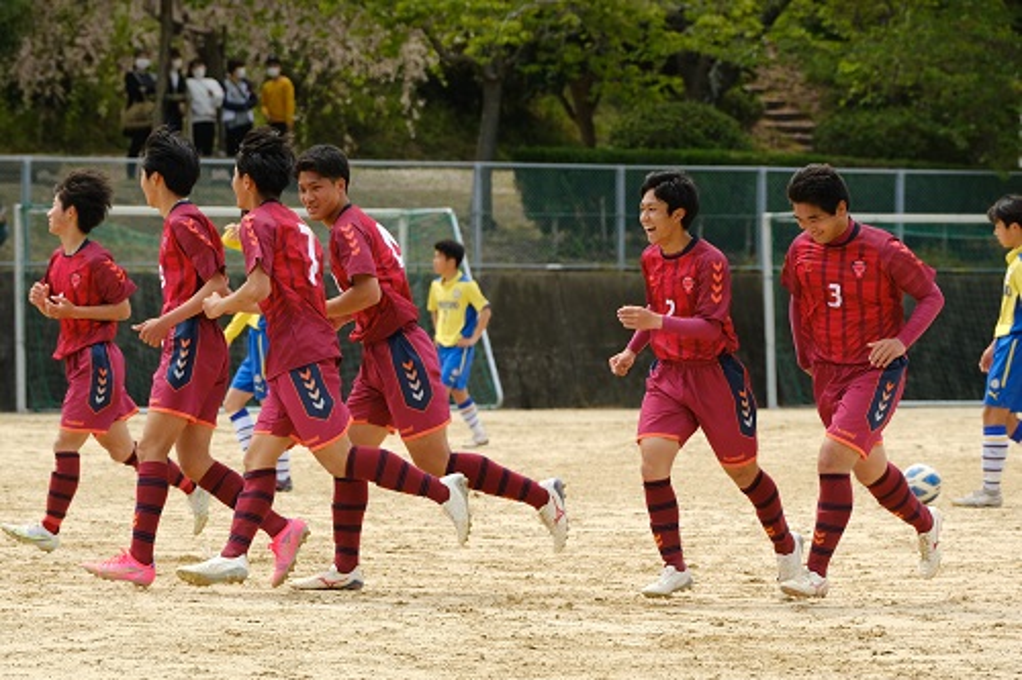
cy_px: 340
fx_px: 8457
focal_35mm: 298
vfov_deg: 4.6
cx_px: 511
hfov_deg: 6.9
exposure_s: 1/1000
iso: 800
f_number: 7.1
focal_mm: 198.9
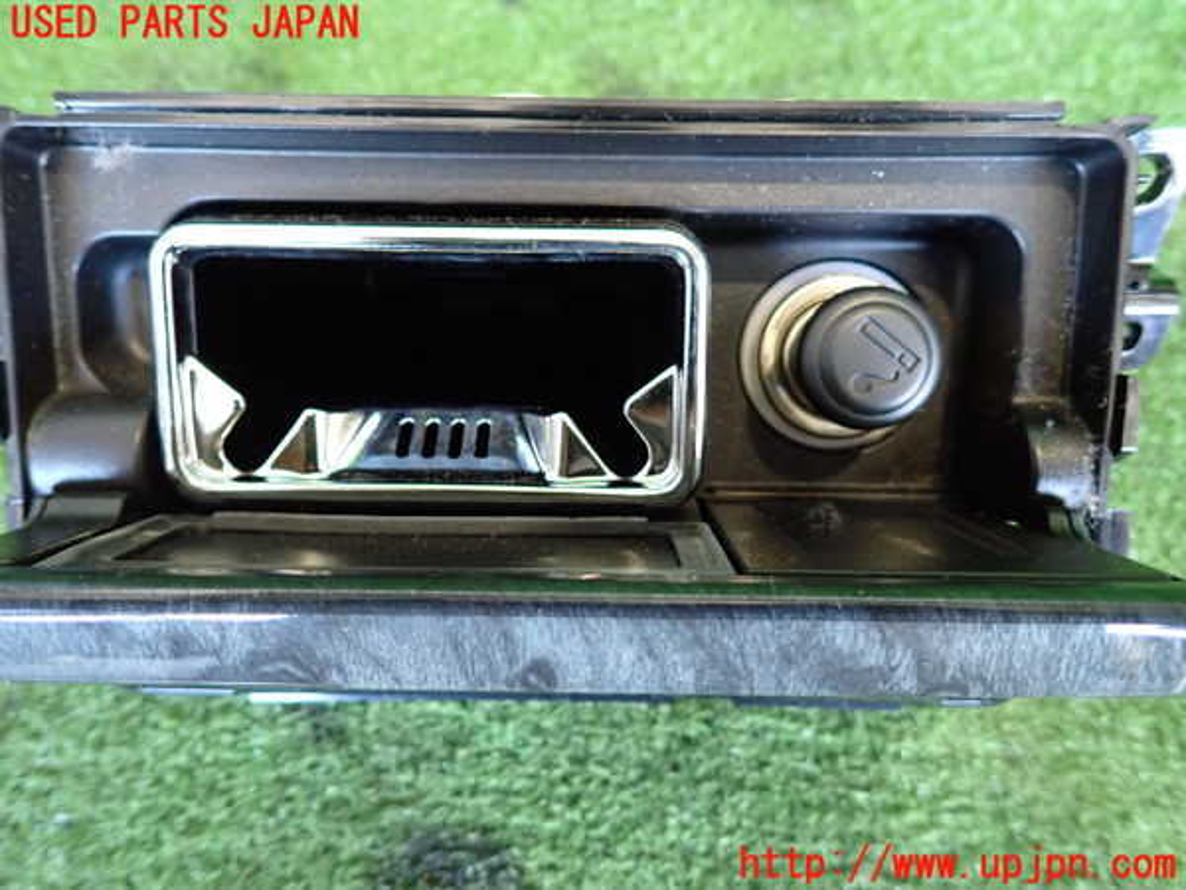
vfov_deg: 54.9
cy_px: 445
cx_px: 593
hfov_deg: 69.4
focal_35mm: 25
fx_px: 857
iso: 800
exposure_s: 1/30
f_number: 2
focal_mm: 4.5
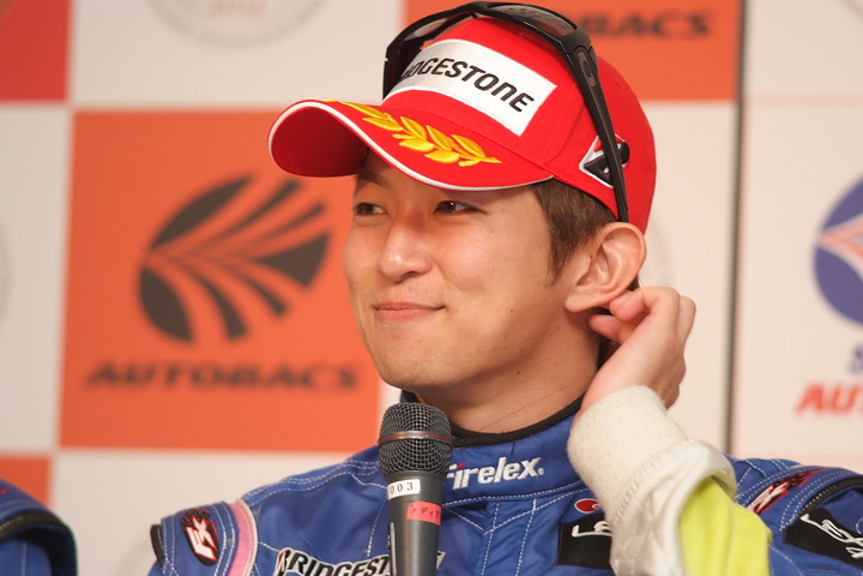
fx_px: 6472
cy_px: 288
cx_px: 432
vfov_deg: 5.1
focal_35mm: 270
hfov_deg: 7.6
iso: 320
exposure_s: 1/125
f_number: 2.8
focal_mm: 180
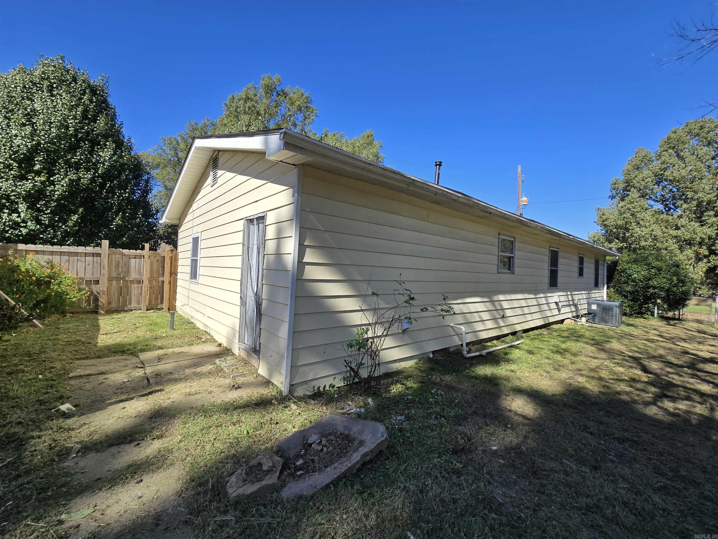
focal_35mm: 13
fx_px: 270
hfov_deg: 106.2
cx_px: 359
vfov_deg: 89.9
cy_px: 270
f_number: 2.2
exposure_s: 1/1505
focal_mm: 2.2
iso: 50
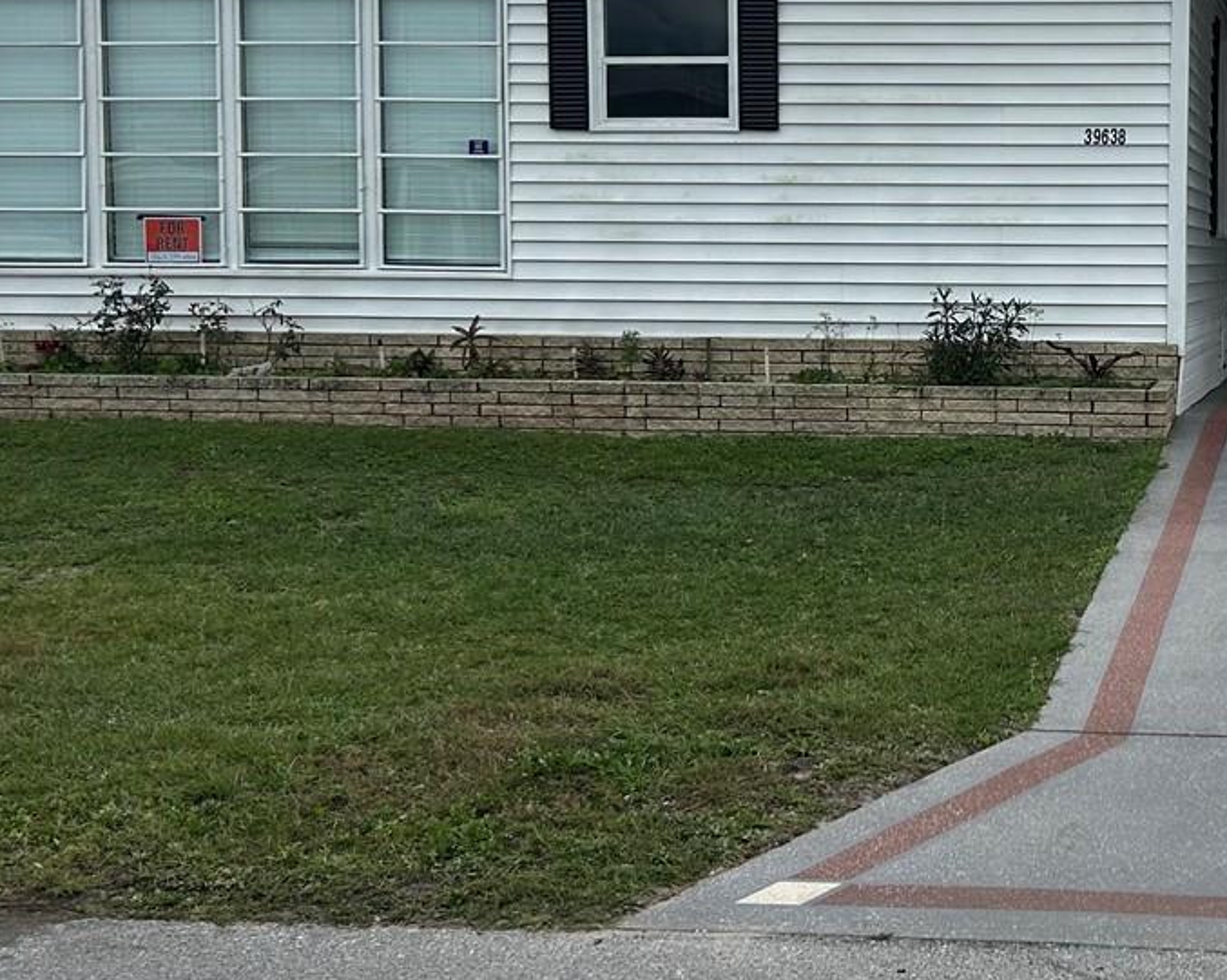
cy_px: 404
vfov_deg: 25.3
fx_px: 2178
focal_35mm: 60
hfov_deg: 30.2
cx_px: 1087
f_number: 1.5
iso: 50
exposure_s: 1/6579
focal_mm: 5.7
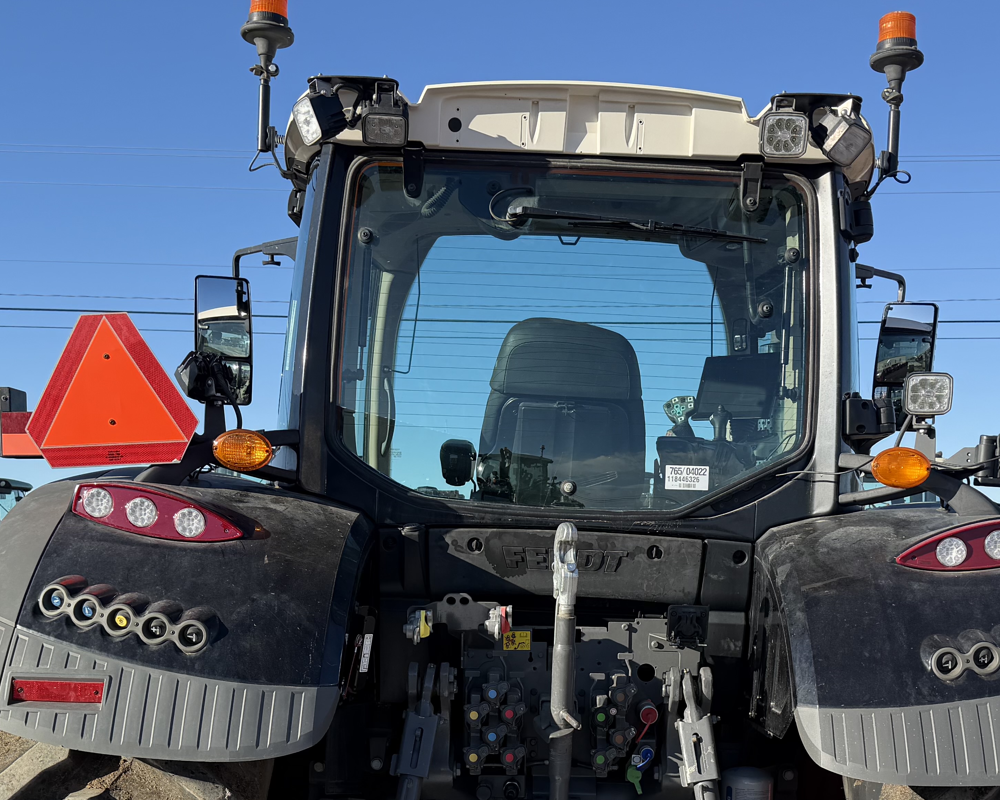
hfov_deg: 40.3
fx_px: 1361
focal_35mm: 46
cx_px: 526
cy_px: 633
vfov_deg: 31.9
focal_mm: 6.76
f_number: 1.78
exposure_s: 1/2611
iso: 80
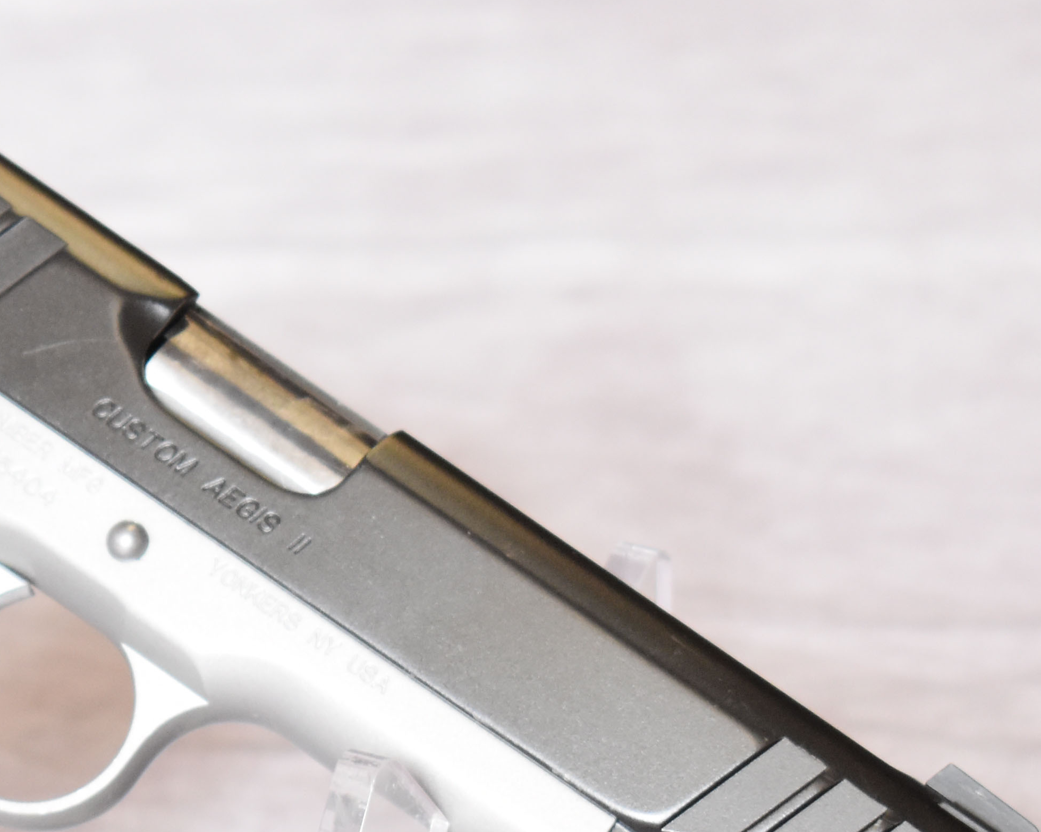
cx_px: 5
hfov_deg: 9.3
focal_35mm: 207
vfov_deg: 7.5
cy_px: 633
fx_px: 6377
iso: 1600
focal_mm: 48
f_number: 5.3
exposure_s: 1/125
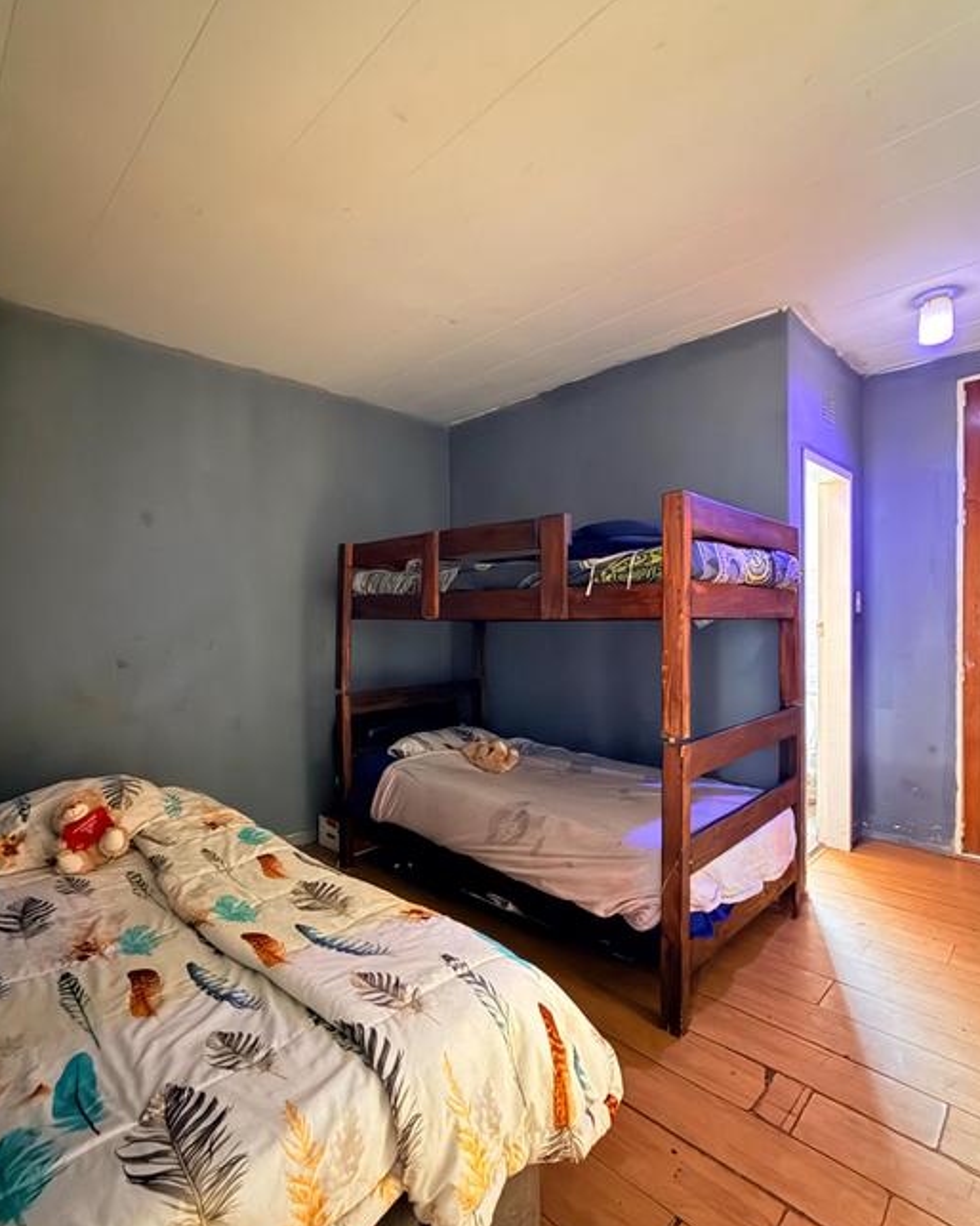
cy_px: 635
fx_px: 617
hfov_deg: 76.9
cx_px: 492
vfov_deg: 89.6
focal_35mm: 17
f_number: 2.2
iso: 1600
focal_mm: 2.22
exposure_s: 1/8
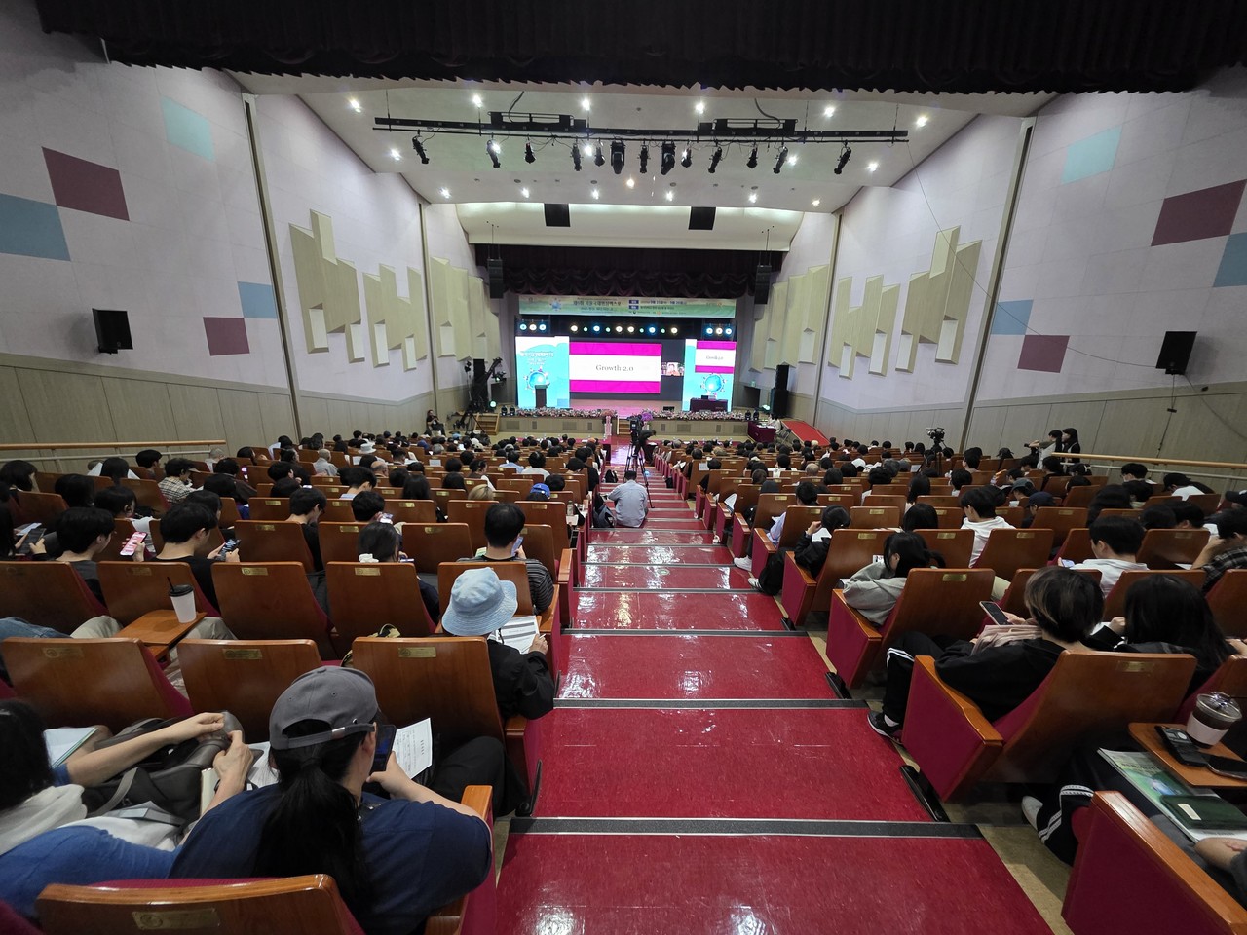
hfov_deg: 106.2
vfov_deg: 89.9
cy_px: 468
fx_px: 468
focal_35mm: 13
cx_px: 624
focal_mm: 2.2
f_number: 1.9
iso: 800
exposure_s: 1/60
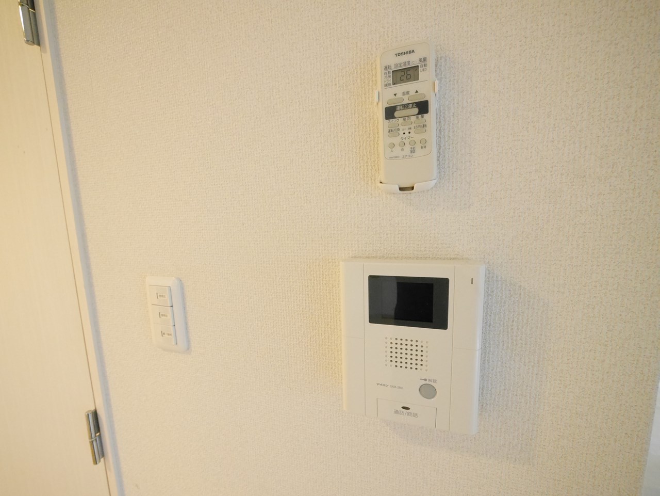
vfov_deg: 85.7
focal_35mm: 14
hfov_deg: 102.0
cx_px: 330
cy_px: 248
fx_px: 267
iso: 3200
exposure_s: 1/50
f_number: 4
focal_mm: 7
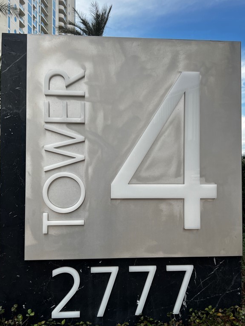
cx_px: 129
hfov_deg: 40.7
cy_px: 163
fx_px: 330
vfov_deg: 52.6
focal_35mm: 35
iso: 50
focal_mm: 5.7
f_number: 1.5
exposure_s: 1/1124
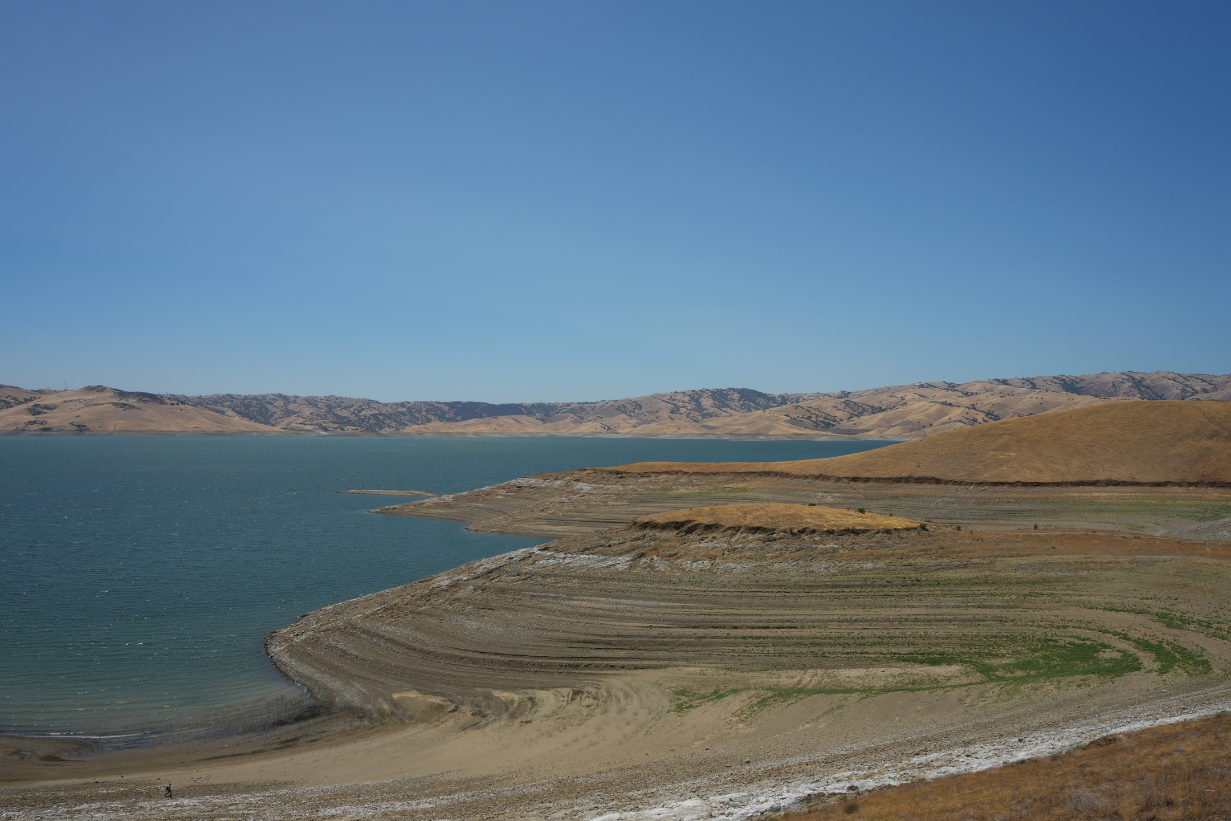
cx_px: 616
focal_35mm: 28
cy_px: 410
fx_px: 957
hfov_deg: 65.5
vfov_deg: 46.4
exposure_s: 1/160
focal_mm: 28
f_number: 14
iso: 100
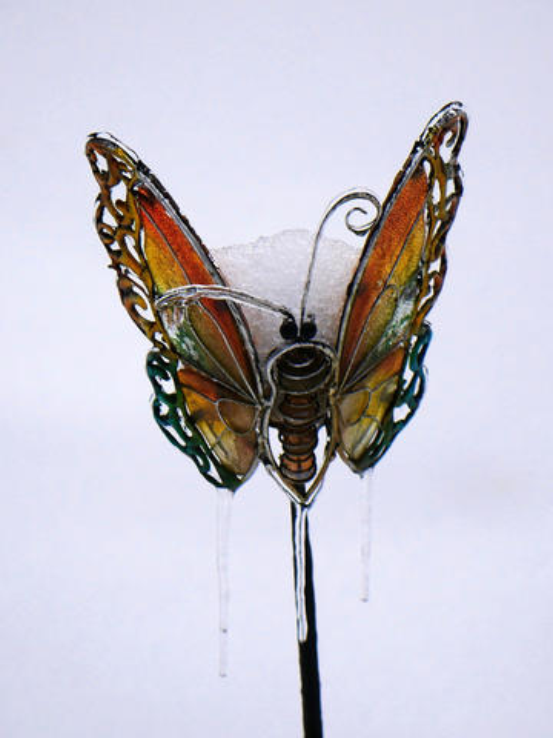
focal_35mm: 600
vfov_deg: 3.3
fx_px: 12780
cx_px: 276
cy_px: 369
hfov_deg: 2.5
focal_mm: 300
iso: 200
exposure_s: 1/800
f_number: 5.6
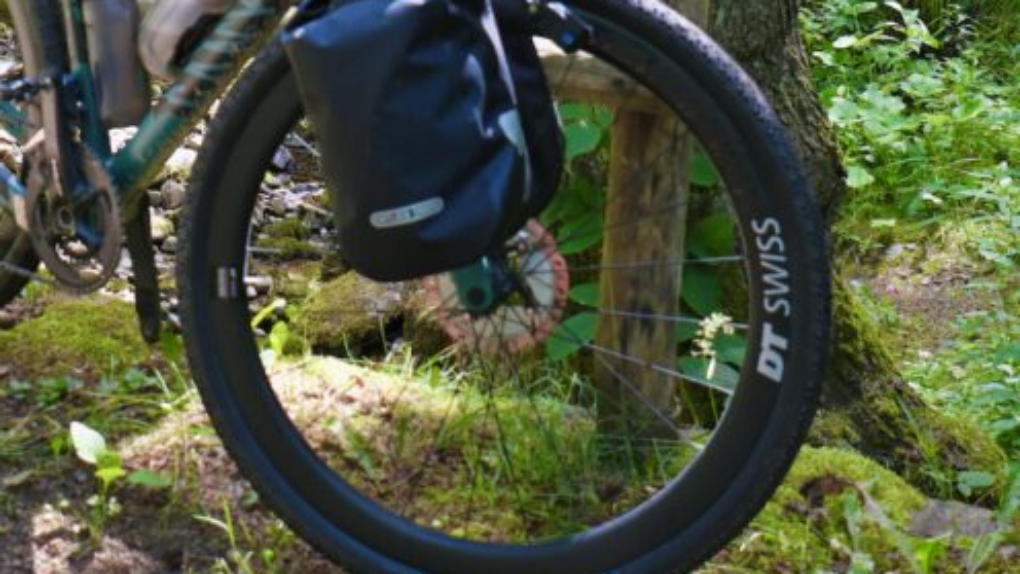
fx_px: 1979
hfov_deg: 28.4
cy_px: -110
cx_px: 236
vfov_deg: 15.9
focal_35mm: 73
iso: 360
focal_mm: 21
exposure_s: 1/250
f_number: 4
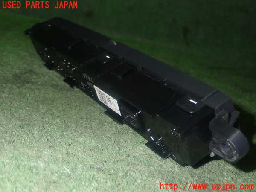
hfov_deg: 42.9
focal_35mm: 44
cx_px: 128
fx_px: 325
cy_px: 96
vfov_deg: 32.9
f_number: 9
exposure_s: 1/40
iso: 800
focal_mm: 7.84
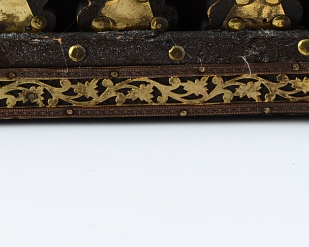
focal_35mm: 376
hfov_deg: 5.1
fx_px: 3437
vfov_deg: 4.1
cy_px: -73
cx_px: -16
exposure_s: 1/160
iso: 100
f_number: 13
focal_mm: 66
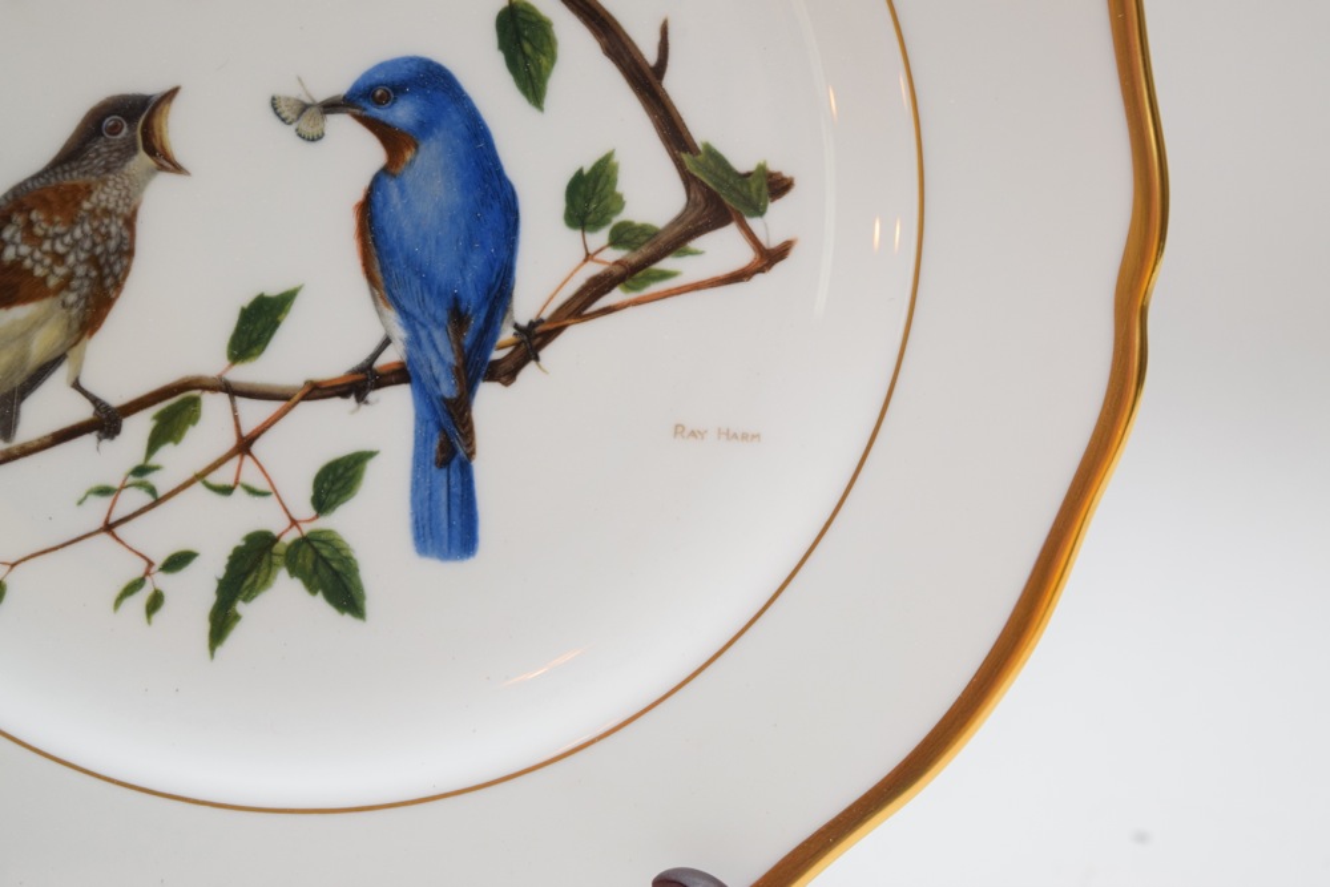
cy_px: 444
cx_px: 665
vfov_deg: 16.6
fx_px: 3048
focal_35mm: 82
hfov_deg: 24.6
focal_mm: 55
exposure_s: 1/60
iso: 800
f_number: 5.6
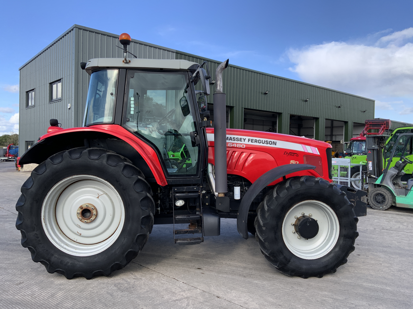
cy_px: 154
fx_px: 346
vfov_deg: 48.2
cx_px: 206
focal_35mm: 29
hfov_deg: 61.7
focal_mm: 3
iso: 16
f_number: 1.8
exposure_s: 1/691
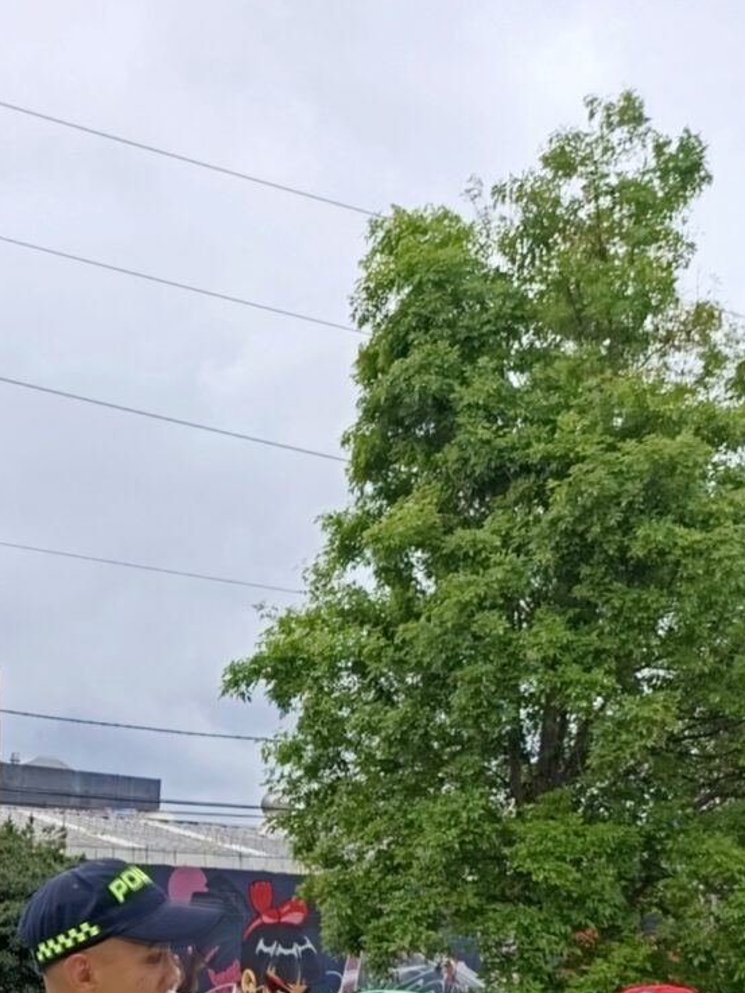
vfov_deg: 22.7
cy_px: 1145
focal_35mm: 80
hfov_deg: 17.9
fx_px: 2295
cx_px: -48
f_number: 1.6
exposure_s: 1/372
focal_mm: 6.14
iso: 50
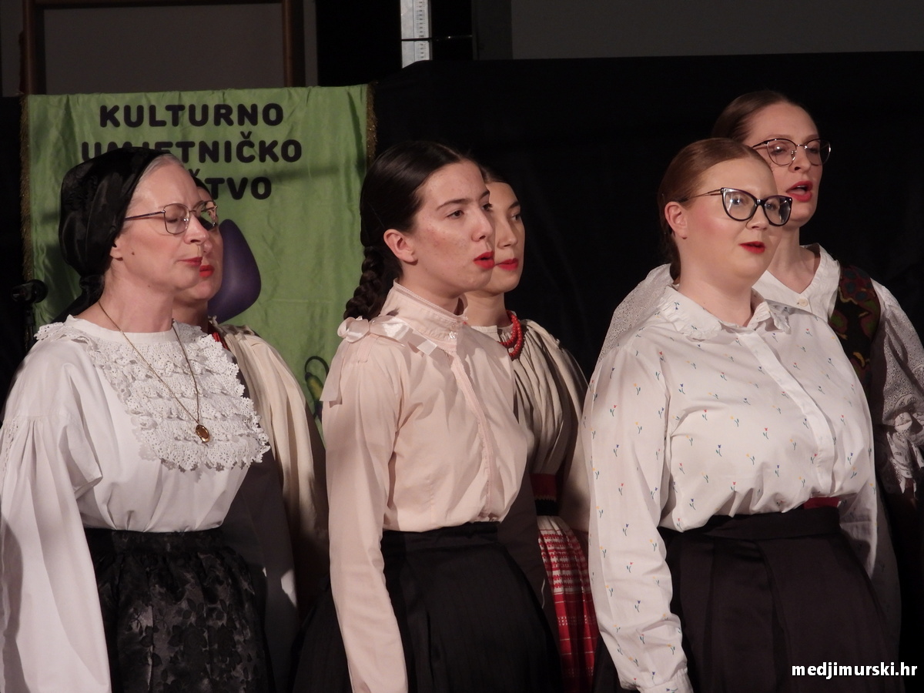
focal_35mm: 215
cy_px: 346
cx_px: 462
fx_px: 5739
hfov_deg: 9.2
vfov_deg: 6.9
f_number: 4.5
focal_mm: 38.6
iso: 400
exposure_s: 1/30
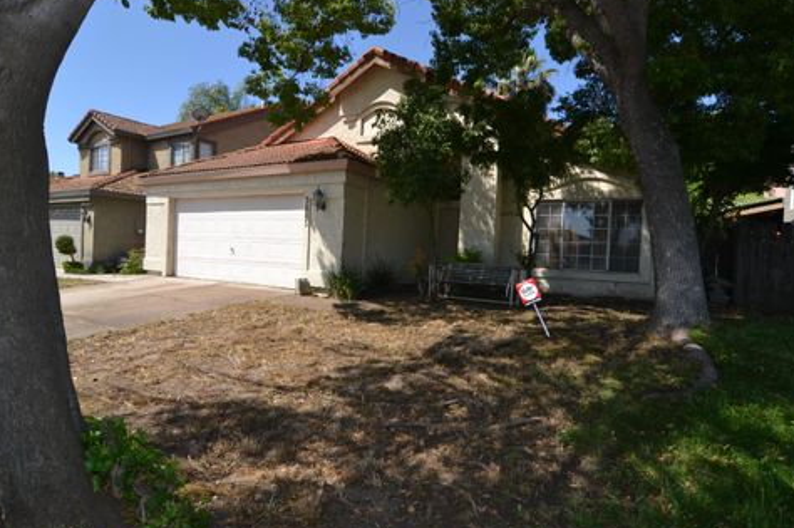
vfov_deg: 64.4
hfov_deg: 87.0
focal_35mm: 19
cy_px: 267
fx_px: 419
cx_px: 405
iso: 100
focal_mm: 12
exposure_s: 1/200
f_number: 8
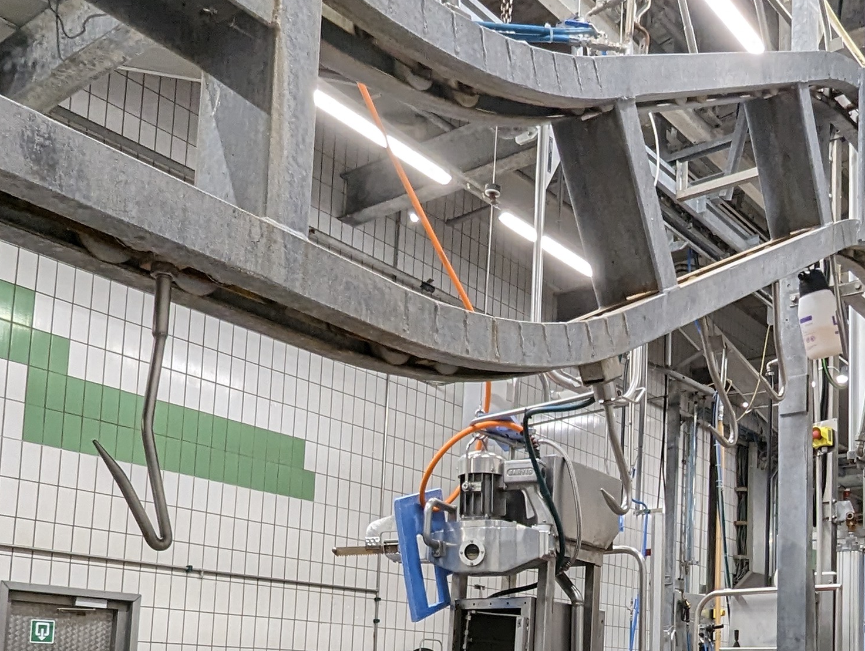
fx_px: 901
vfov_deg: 37.1
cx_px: 584
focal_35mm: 36
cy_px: 592
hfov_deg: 50.3
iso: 203
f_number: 2.2
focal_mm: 1.95
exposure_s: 1/97.2
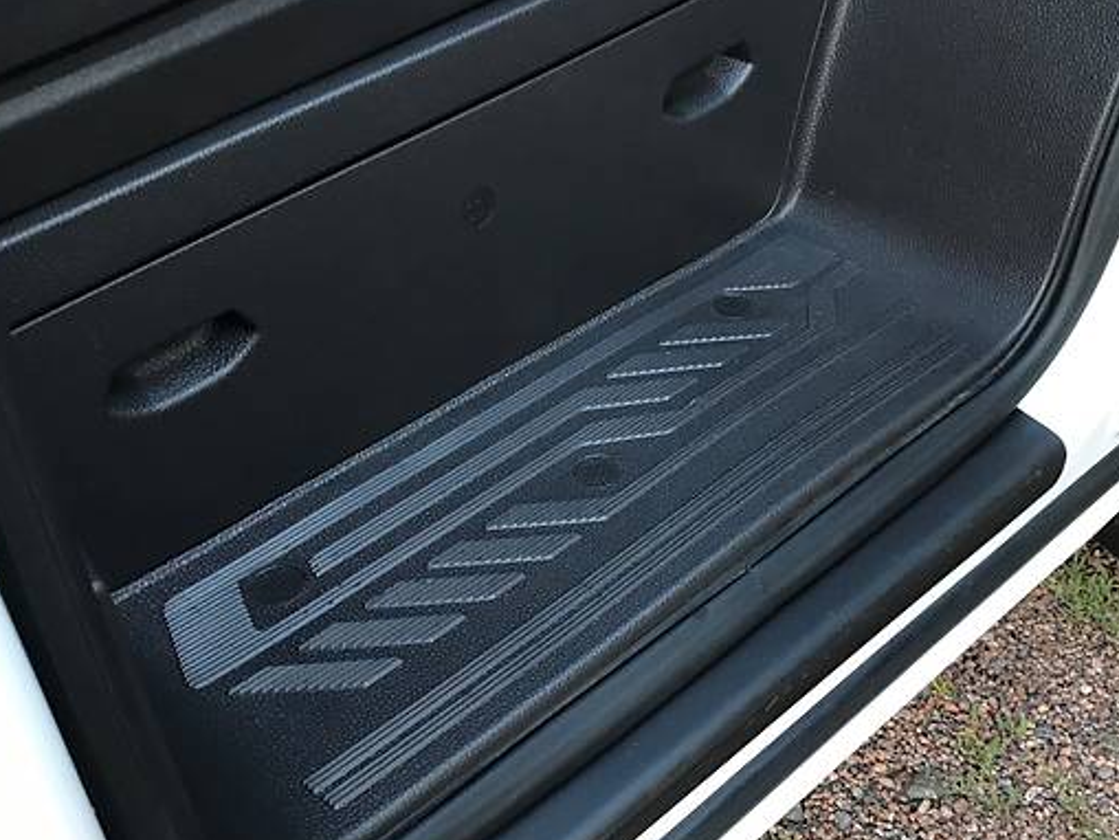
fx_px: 1423
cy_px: 438
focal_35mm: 44
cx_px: 710
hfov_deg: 42.6
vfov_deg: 32.9
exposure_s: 1/33
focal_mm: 4
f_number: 1.8
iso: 25
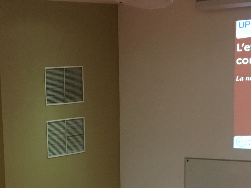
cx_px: 36
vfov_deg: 13.3
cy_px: 249
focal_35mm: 107
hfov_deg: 18.1
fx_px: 776
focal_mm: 4.15
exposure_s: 1/30
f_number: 2.2
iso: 125
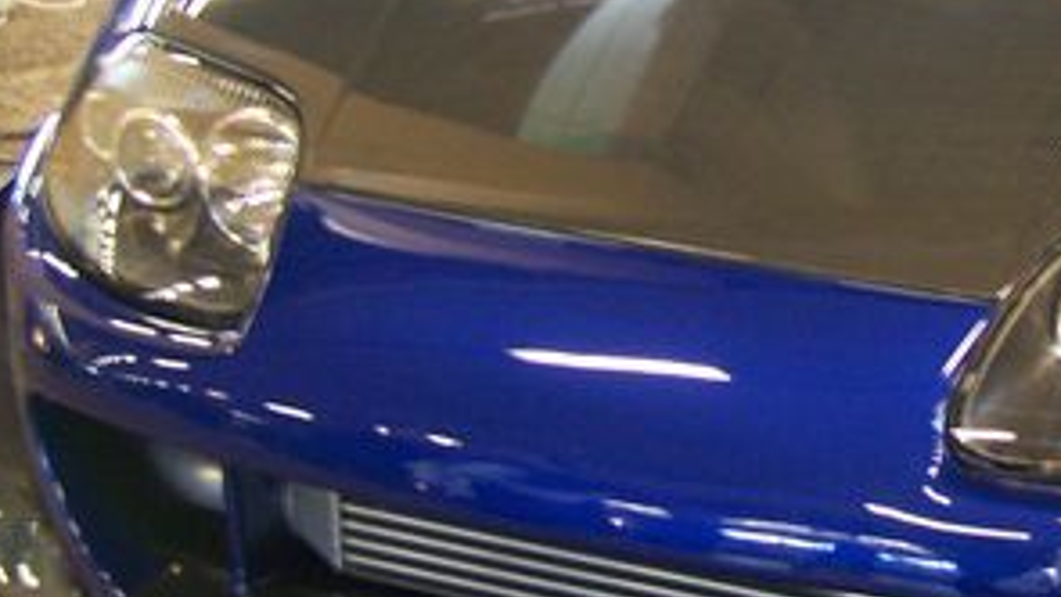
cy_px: 81
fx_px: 2532
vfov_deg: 13.4
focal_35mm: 90
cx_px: 1047
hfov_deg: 22.8
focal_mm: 6.3
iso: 160
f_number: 2.8
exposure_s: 1/10
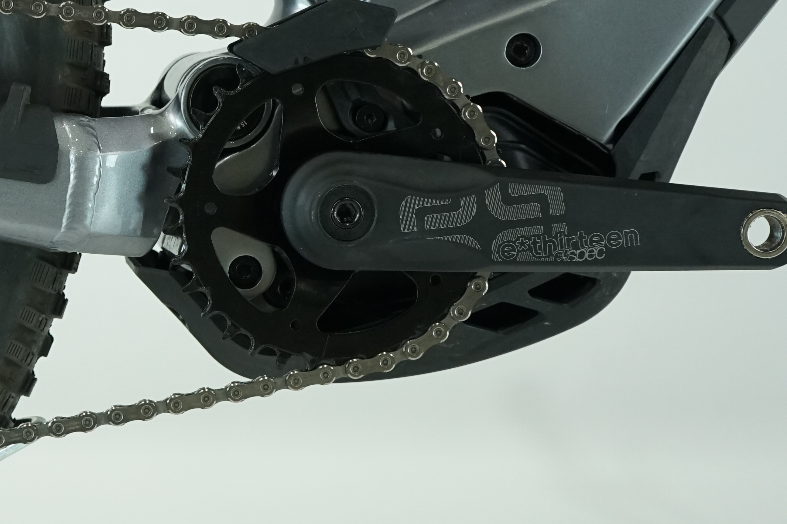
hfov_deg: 21.8
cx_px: -91
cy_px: 155
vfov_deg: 15.5
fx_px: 1924
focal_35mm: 88
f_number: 5.6
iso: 1600
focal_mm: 38
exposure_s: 1/200
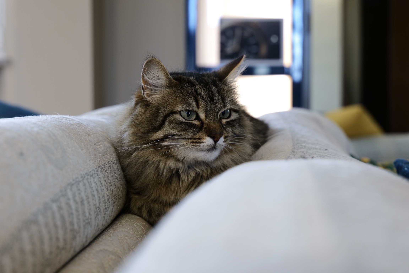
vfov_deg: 19.5
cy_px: 136
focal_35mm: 70
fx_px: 795
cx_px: 204
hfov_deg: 28.8
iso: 800
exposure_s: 1/13
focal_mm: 70
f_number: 6.3
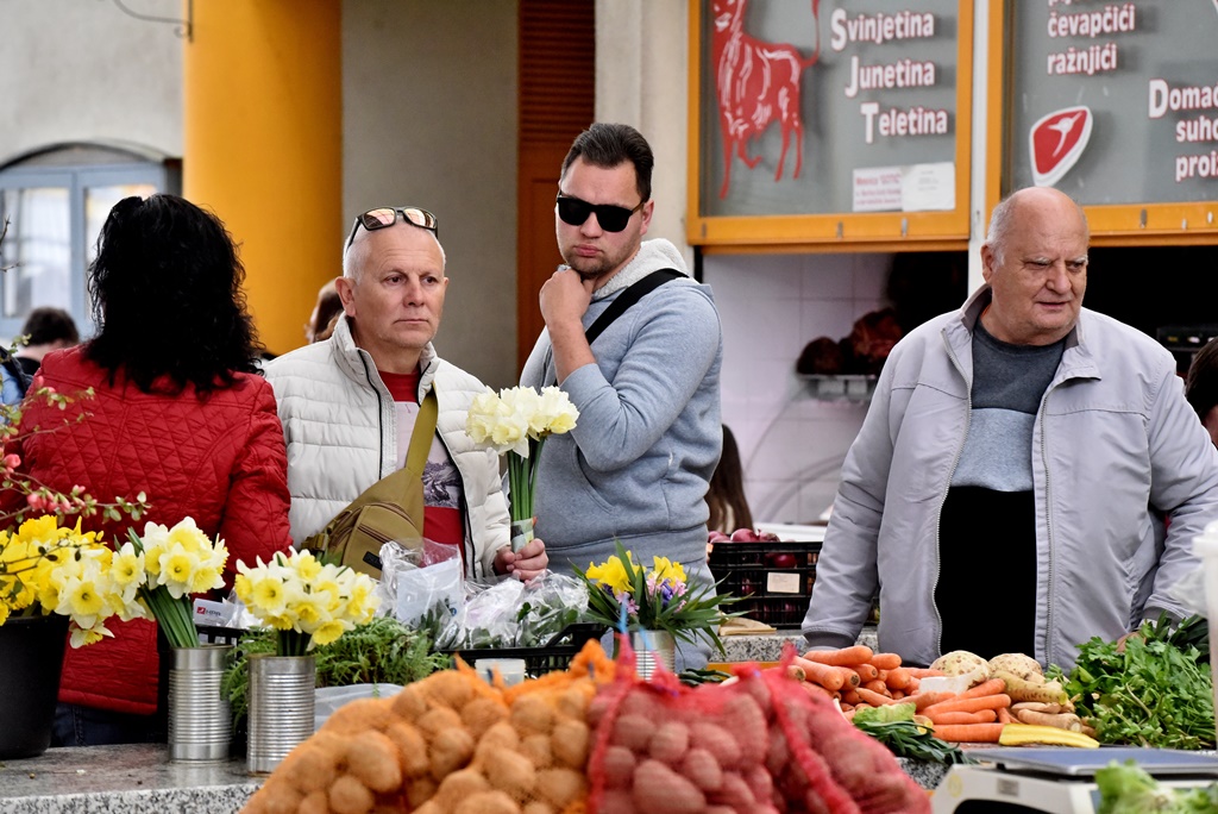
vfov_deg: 8.6
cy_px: 407
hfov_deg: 12.8
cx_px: 609
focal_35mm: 160
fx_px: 5416
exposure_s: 1/1000
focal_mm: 160
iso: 4000
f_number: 7.1
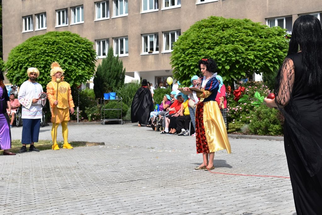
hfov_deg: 28.1
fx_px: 644
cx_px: 161
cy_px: 108
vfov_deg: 18.9
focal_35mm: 72
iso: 200
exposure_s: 1/400
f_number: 10
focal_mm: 48
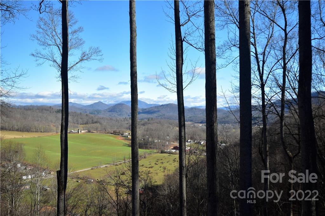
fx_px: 271
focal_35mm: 30
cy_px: 108
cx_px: 162
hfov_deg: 61.9
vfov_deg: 43.6
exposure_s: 1/250
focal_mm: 20
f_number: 10
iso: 400
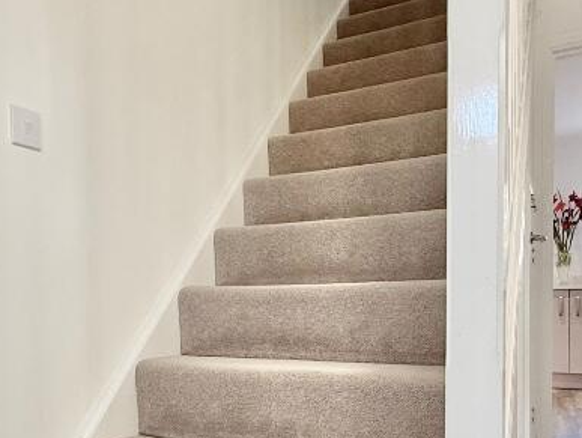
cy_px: 325
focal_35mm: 37
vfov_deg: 37.8
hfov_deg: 48.5
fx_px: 623
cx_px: 158
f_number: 2.2
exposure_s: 1/99
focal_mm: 2.22
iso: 250
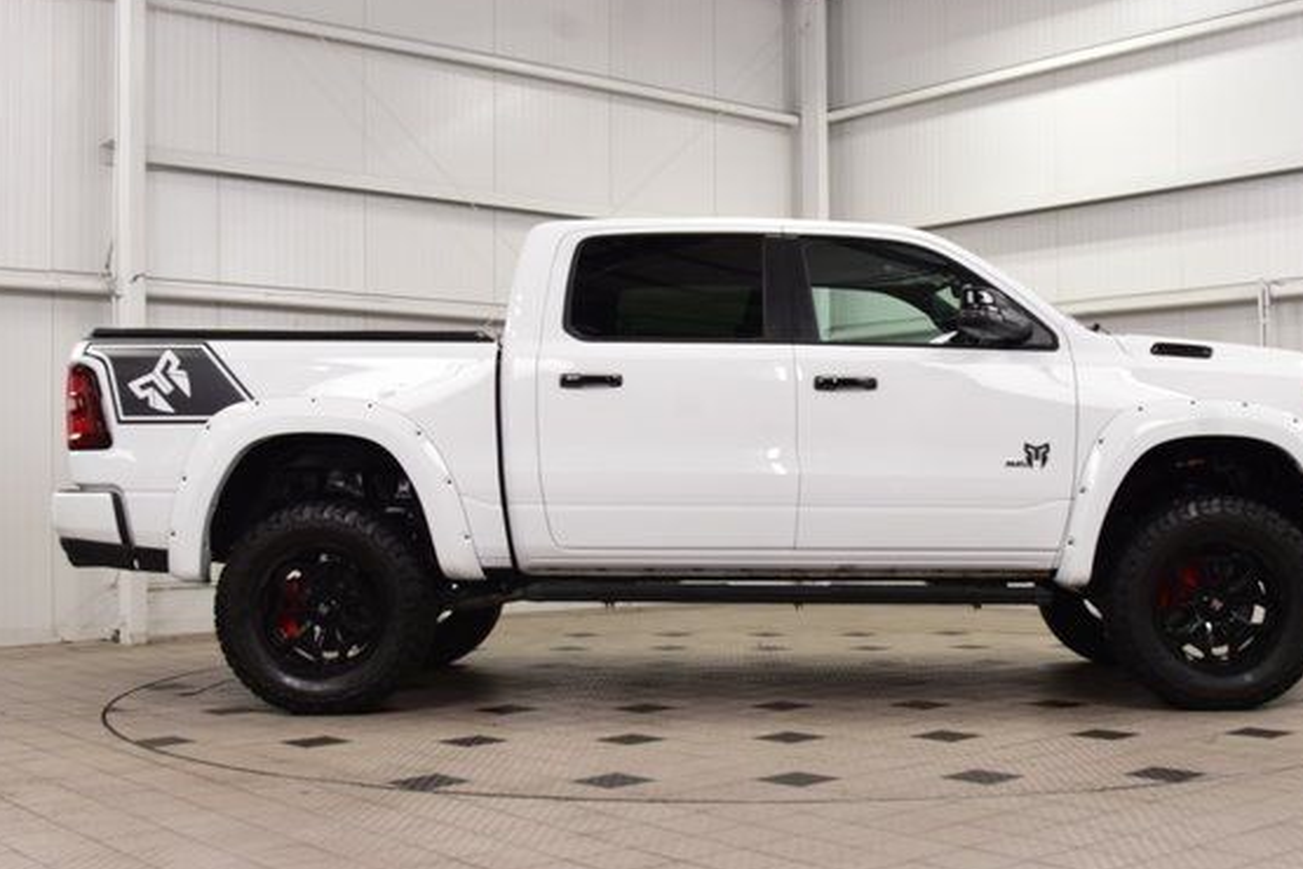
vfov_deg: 29.9
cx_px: 737
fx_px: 1629
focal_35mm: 45
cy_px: 469
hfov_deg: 43.5
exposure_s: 1/60
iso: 1000
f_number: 8
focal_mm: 26
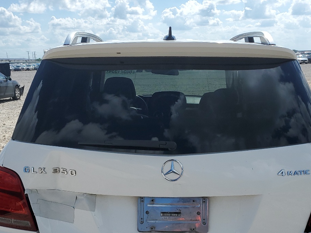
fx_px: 413
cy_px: 180
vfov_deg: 30.9
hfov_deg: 41.2
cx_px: 174
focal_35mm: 46
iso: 50
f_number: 1.5
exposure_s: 1/5000
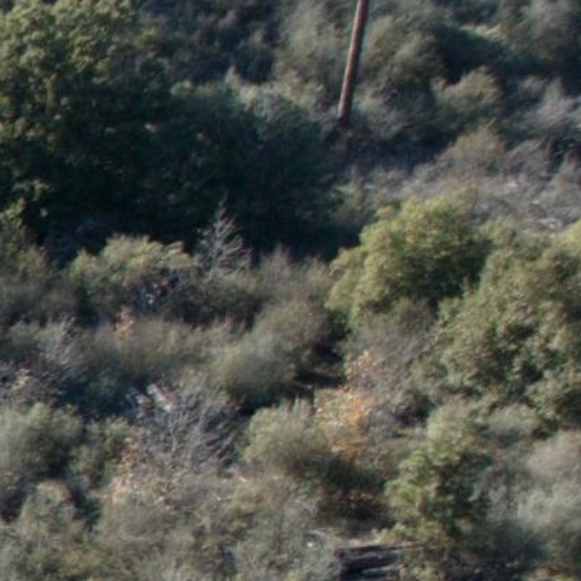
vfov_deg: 10.5
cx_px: -1504
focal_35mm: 156
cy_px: 1058
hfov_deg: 8.2
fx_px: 2962
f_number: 2.8
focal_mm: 12.29
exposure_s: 1/1250
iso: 250
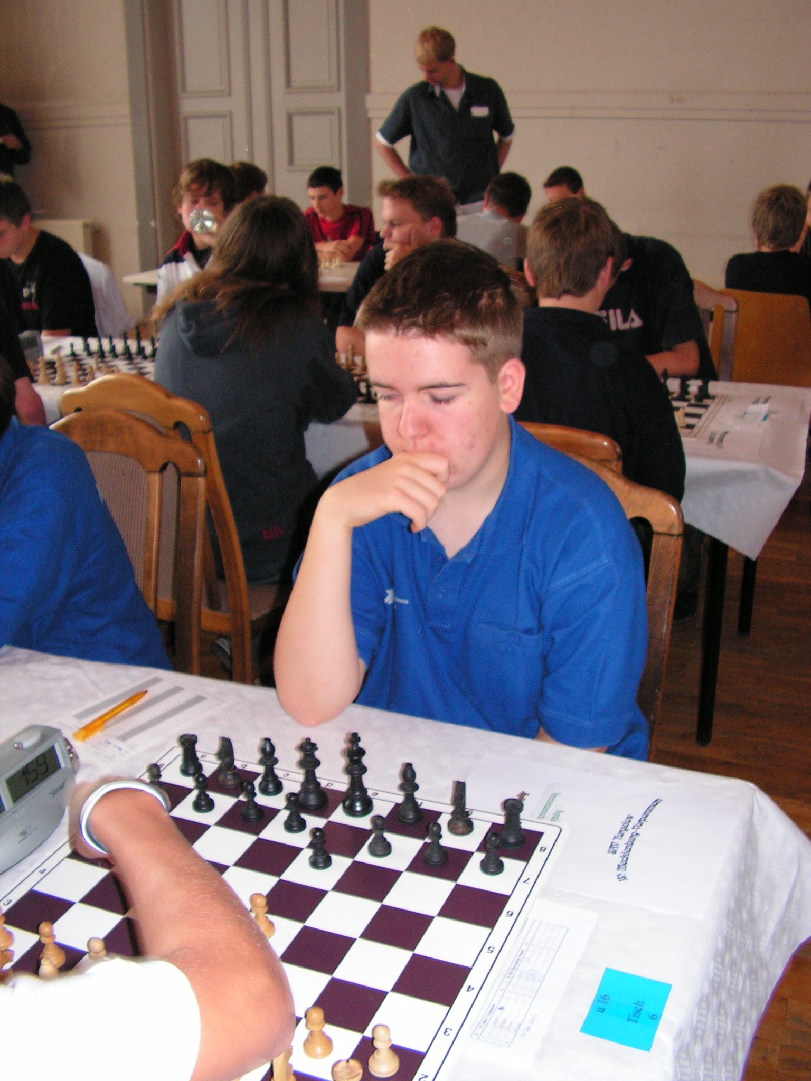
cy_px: 540
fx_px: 1125
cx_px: 406
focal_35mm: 36
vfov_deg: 51.4
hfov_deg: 39.7
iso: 200
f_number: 3.2
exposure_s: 1/40
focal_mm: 6
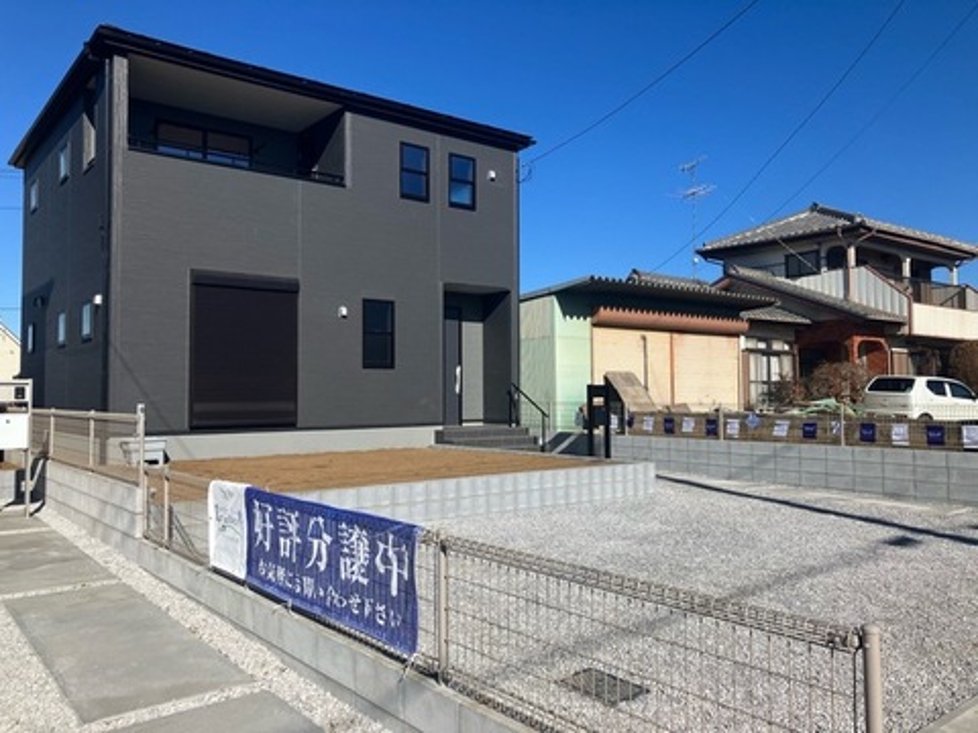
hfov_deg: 63.4
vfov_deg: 49.7
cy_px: 366
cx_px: 489
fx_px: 791
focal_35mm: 28
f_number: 1.8
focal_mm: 3.99
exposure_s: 1/3247
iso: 32
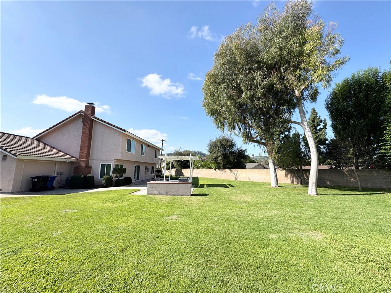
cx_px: 196
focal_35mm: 14
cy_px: 146
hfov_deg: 102.1
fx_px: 158
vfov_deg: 85.7
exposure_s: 1/1789
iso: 50
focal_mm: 2.22
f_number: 2.2
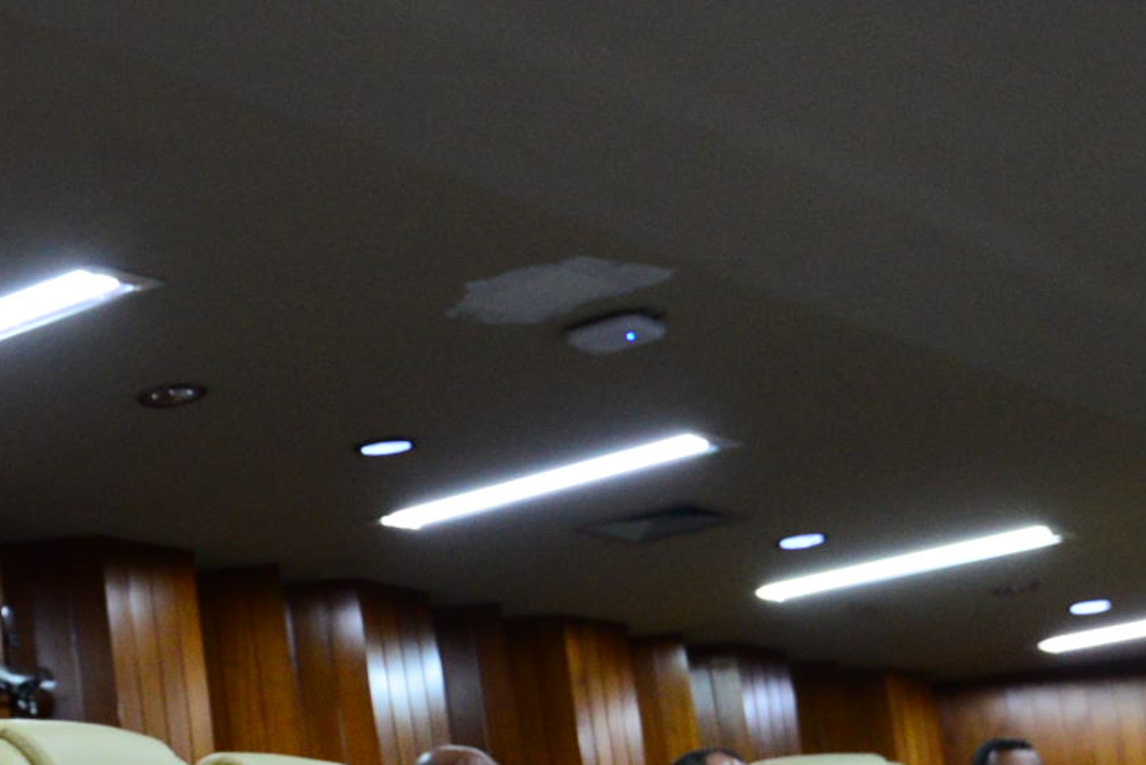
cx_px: -157
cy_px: 730
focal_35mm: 83
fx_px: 2643
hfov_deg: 22.8
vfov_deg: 16.2
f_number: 5.6
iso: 2500
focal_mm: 22
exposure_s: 1/60
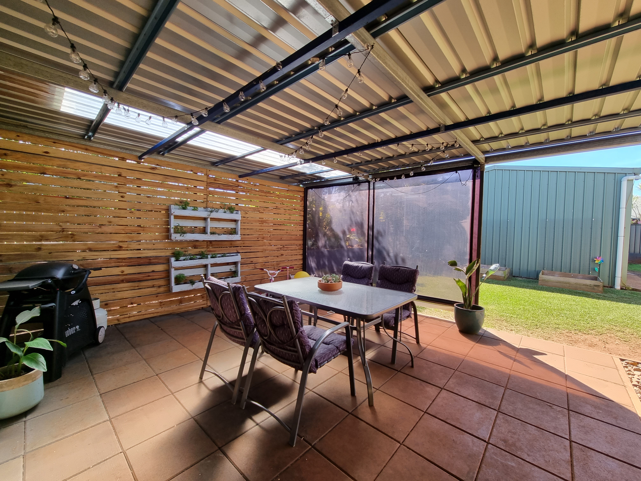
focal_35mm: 13
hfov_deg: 106.2
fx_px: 241
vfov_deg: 89.9
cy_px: 240
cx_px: 320
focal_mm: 2.2
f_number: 2.2
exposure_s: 1/232
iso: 50
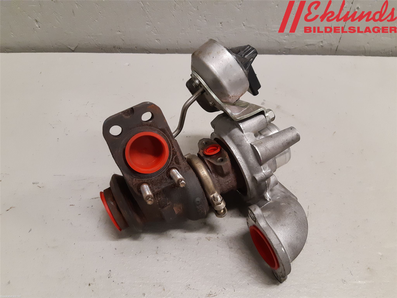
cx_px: 198
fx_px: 298
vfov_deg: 53.1
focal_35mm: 26
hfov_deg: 67.3
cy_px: 149
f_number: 1.7
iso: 250
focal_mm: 3.93
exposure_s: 1/50
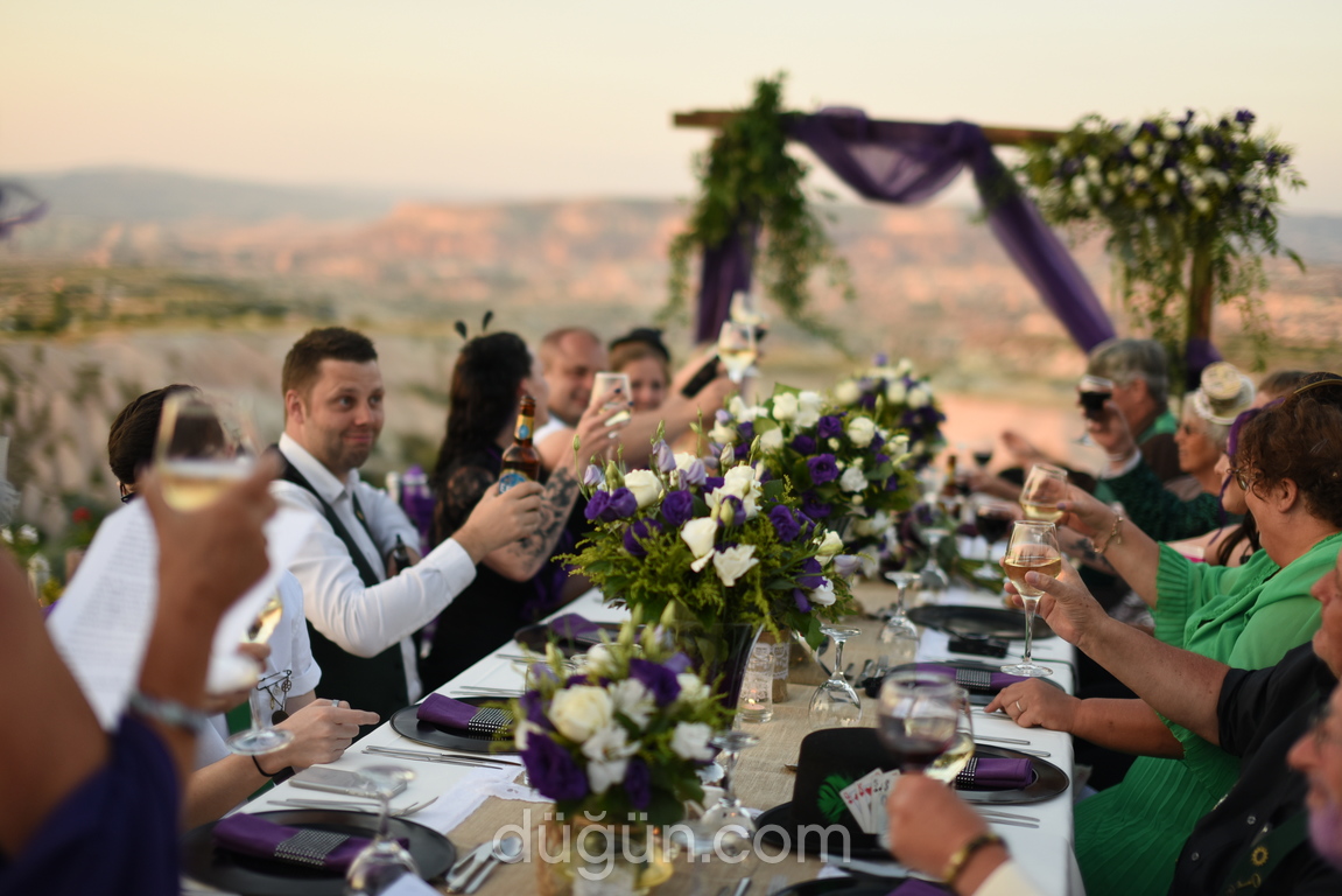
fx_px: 1864
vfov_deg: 27.0
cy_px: 448
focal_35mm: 50
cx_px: 671
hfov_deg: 39.6
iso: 250
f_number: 1.4
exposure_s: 1/1250
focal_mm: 50
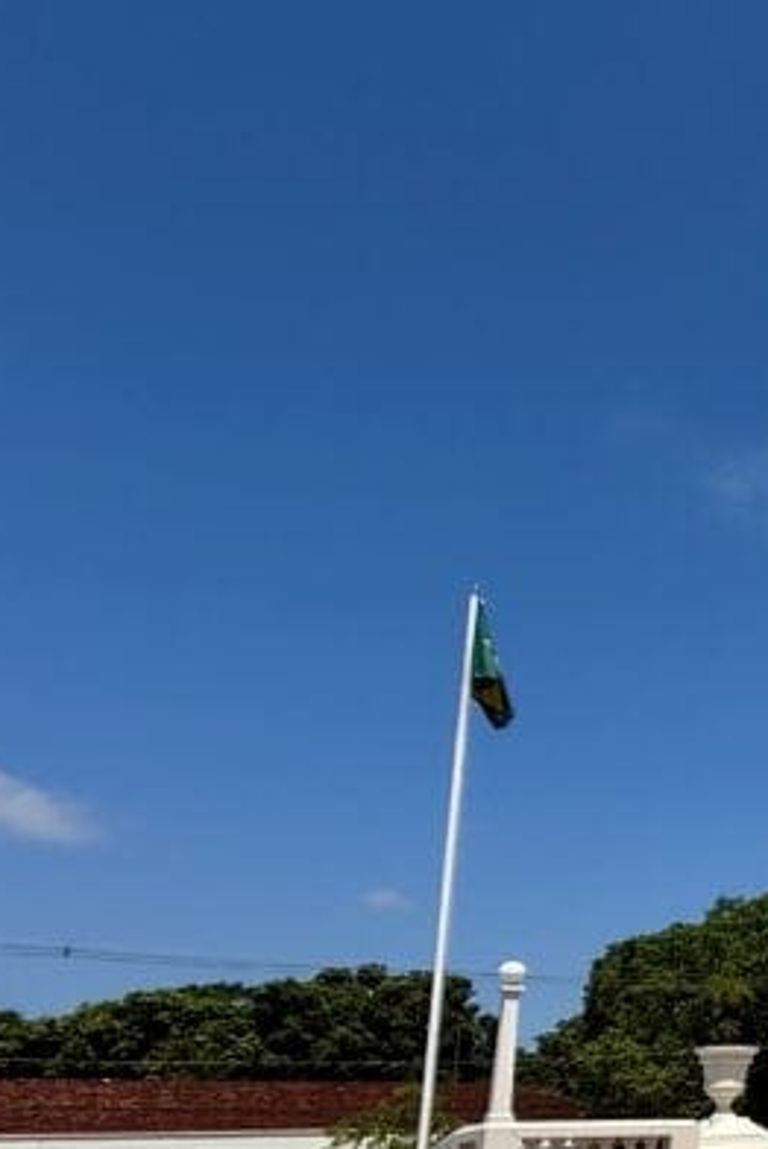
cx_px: 1413
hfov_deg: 21.4
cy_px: 929
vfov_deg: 47.7
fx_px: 1214
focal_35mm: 38
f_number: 2.2
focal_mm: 2.22
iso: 50
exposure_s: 1/4425
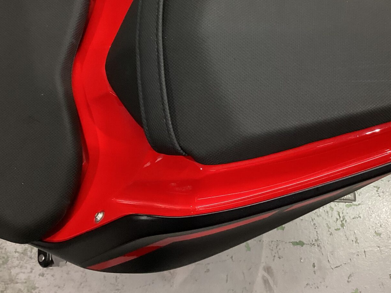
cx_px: 245
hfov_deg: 38.7
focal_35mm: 49
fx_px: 553
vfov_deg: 29.2
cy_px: 74
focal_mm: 3.3
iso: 125
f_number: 2.4
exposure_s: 1/60
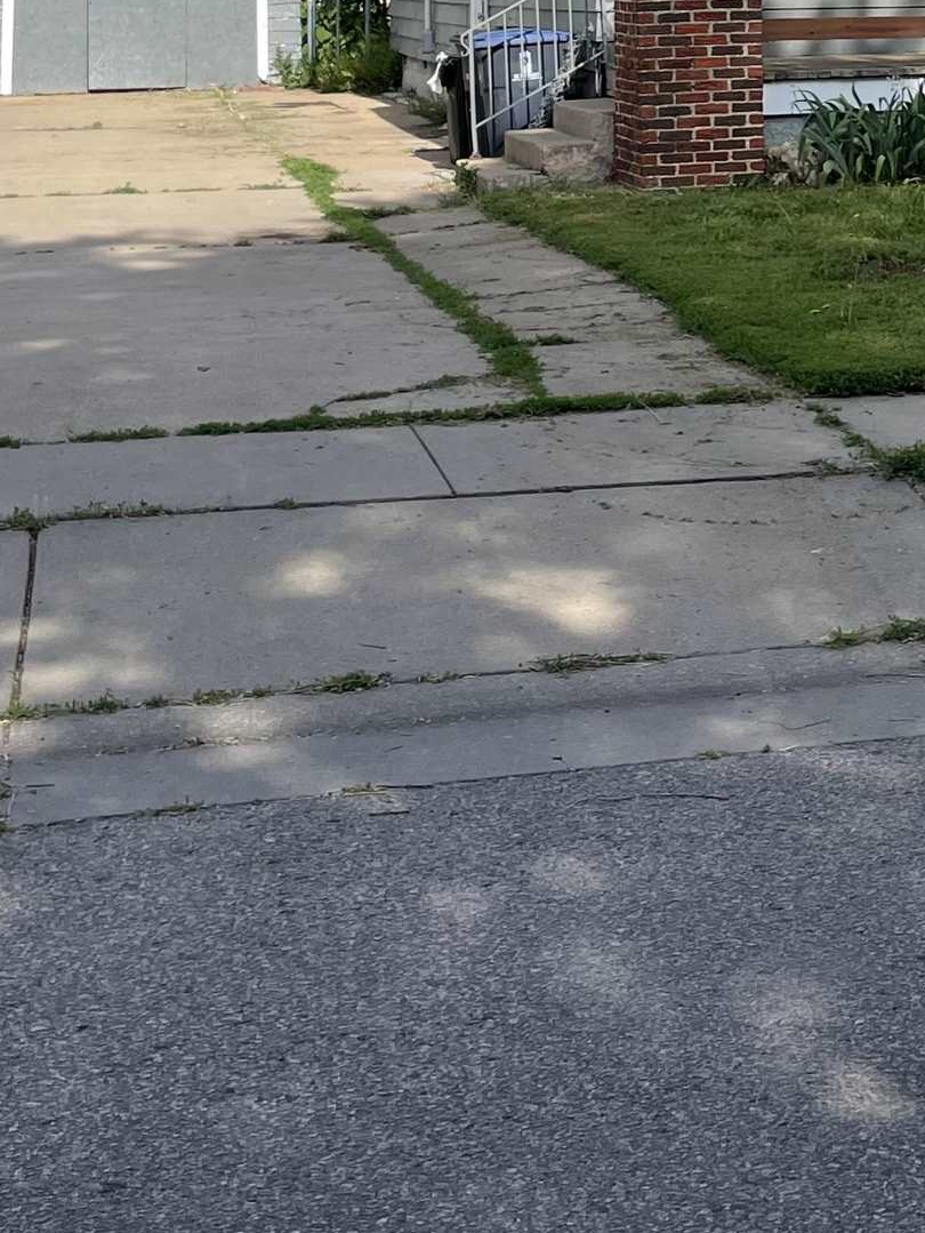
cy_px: -78
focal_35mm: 74
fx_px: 2635
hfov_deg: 19.4
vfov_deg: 24.7
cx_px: 895
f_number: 1.6
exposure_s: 1/2506
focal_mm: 4.2
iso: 32
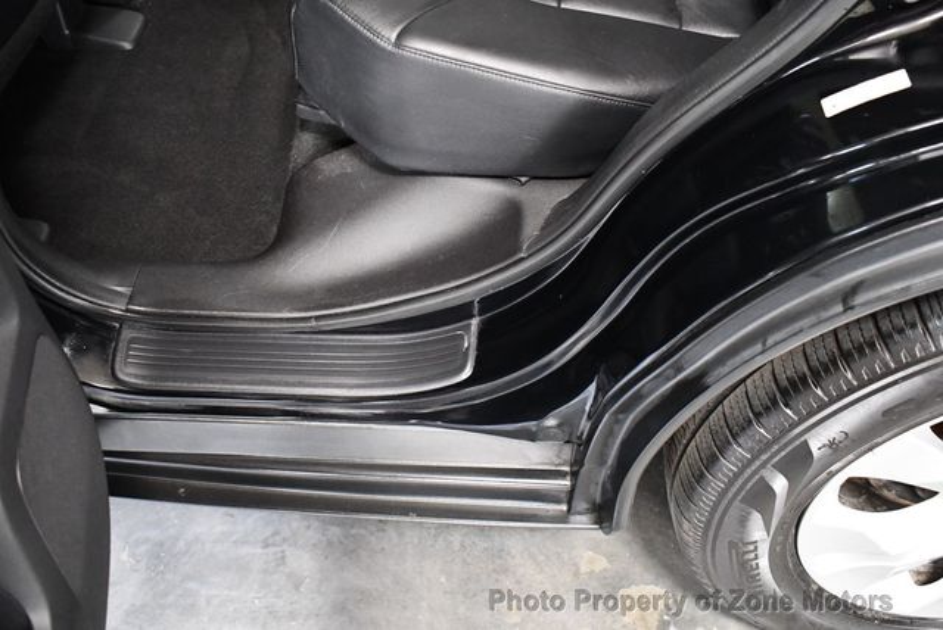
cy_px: 315
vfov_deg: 36.9
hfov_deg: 53.1
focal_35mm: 36
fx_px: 944
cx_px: 472
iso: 4000
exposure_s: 1/60
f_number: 3.5
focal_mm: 18
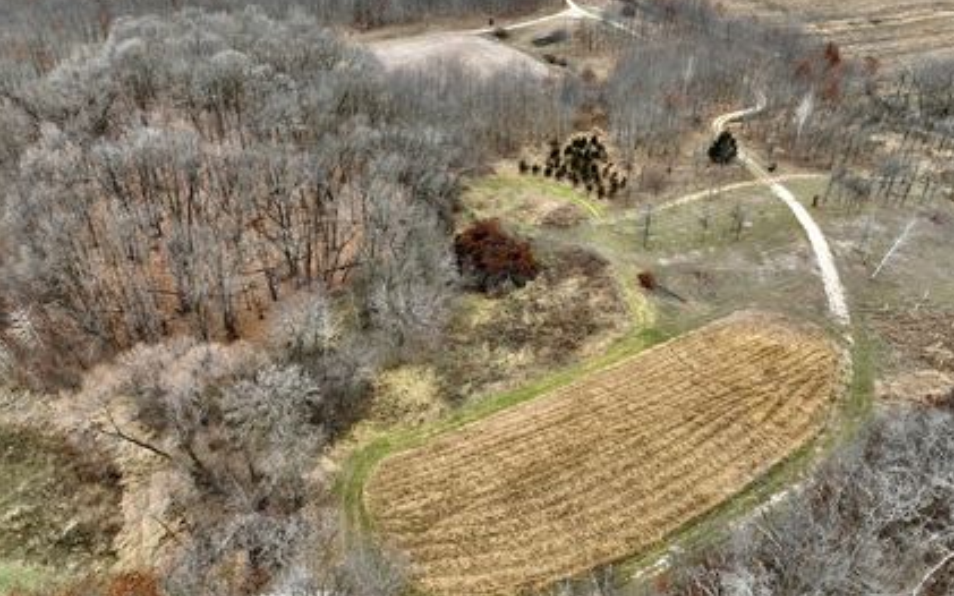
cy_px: 315
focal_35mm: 26
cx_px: 478
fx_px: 676
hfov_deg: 70.4
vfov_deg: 47.6
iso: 100
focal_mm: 12.29
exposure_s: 1/120
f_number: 2.8
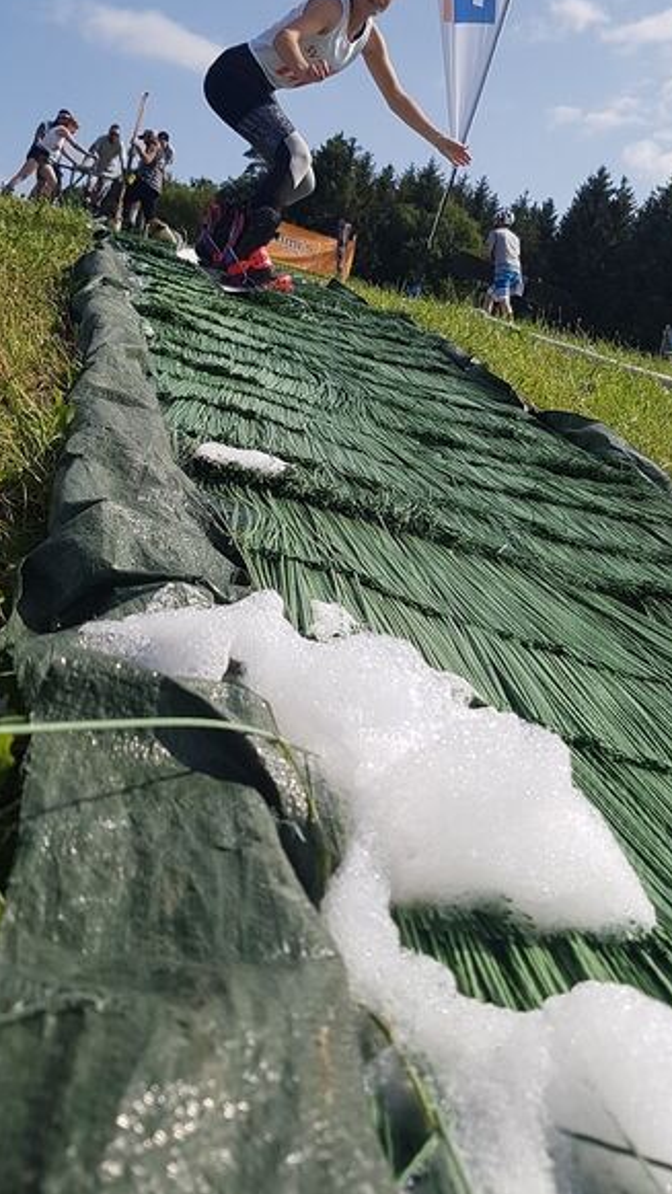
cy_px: 471
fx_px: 1235
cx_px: 333
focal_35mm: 39
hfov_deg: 30.4
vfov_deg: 51.2
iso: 50
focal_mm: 4.2
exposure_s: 1/4128
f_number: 1.7
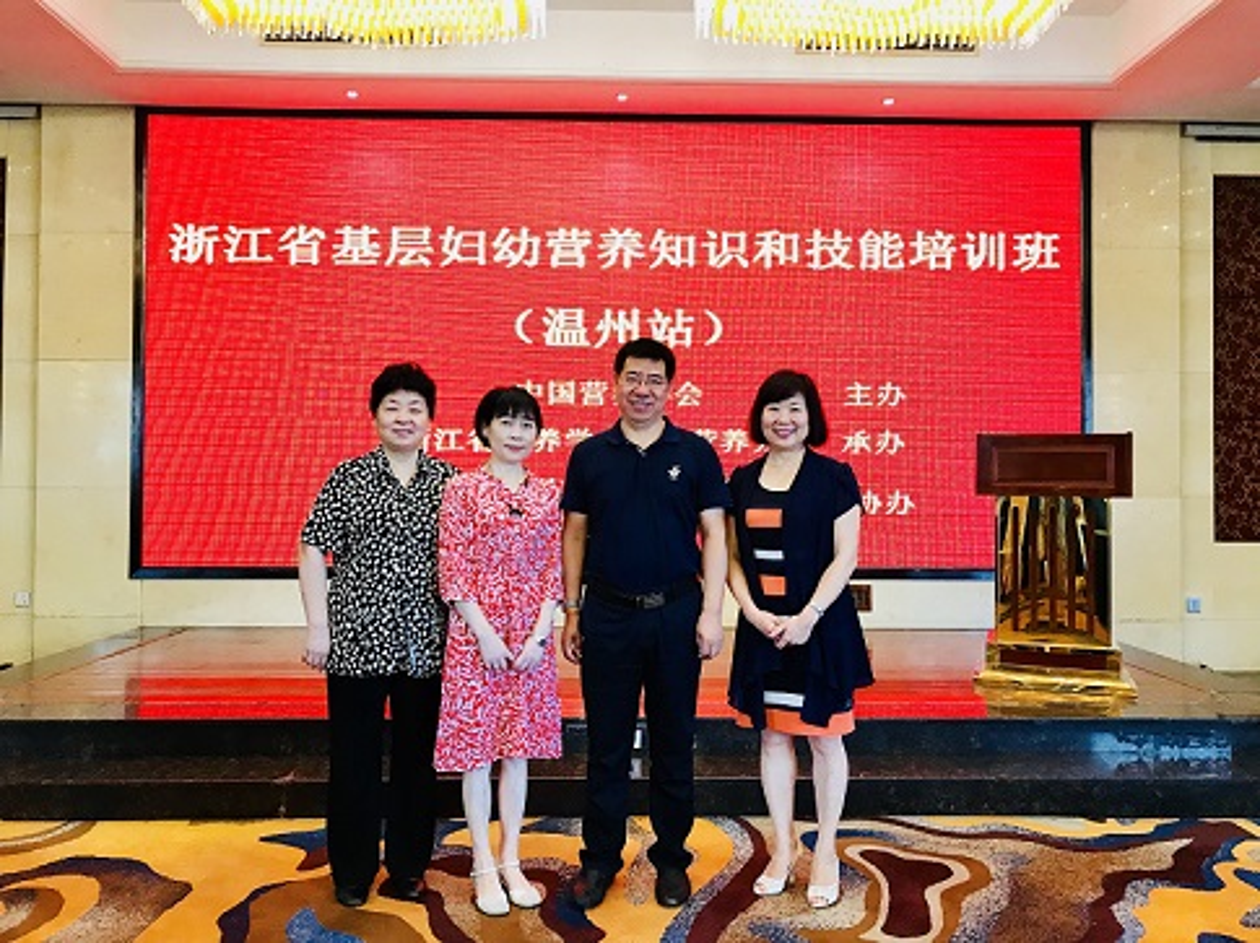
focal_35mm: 28
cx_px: 630
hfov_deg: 63.5
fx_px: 1018
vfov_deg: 49.7
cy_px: 472
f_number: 1.8
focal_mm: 3.99
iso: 40
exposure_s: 1/25
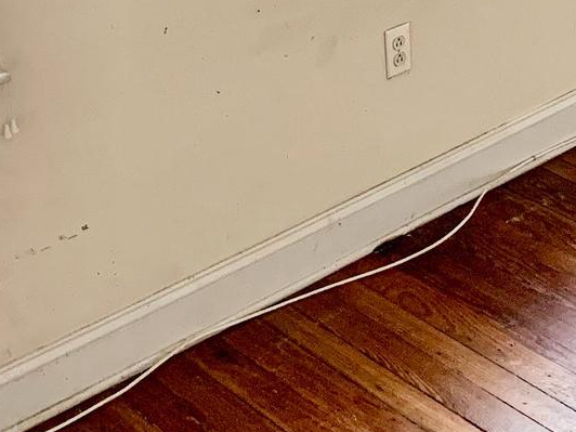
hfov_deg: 19.2
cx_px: 532
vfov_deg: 13.6
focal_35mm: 100
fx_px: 1664
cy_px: -284
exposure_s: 1/108
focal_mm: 4.25
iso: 100
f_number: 1.8
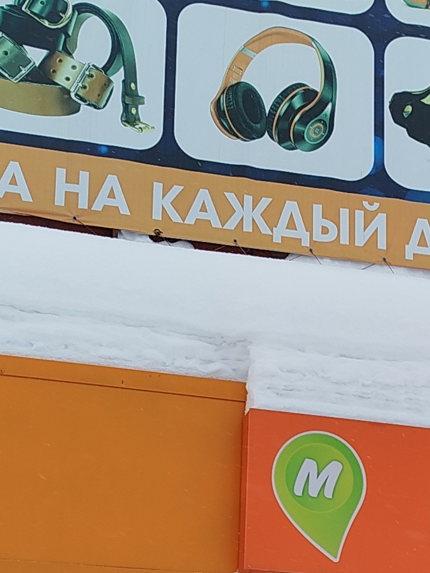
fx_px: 1738
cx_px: 460
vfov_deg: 18.1
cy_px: 610
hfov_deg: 13.8
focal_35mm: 105
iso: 50
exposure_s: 1/239
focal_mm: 5.31
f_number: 1.7
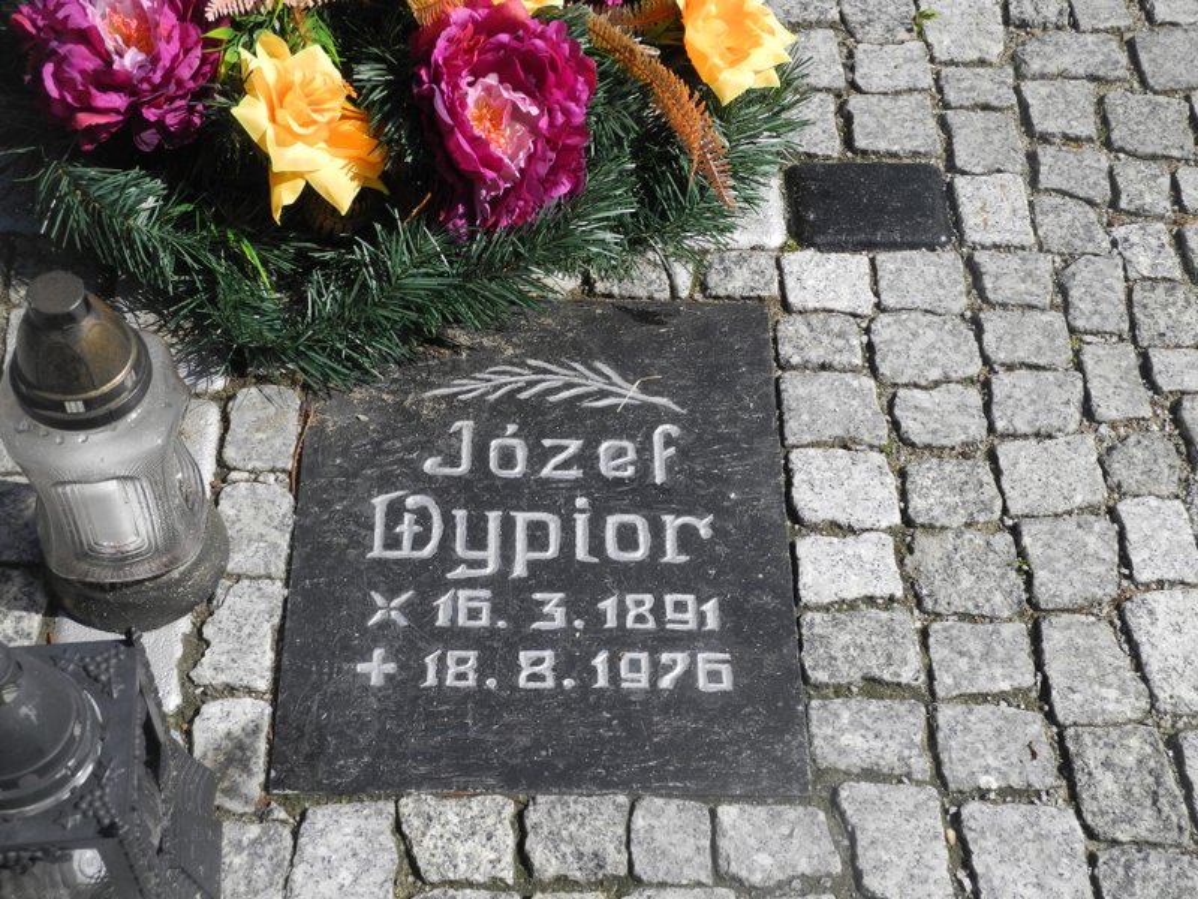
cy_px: 450
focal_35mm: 55
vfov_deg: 26.6
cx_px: 599
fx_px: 1903
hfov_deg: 34.9
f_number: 4
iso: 100
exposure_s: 1/1000
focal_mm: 11.8
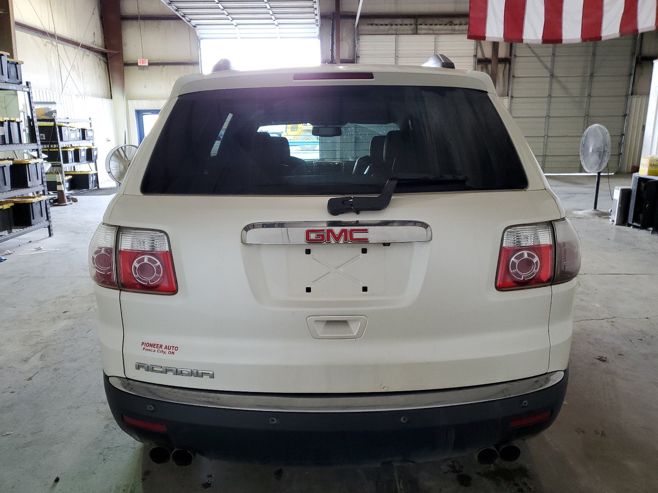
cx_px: 329
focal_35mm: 26
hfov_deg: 67.3
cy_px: 246
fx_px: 494
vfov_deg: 53.1
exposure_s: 1/60.2
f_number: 1.5
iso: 98
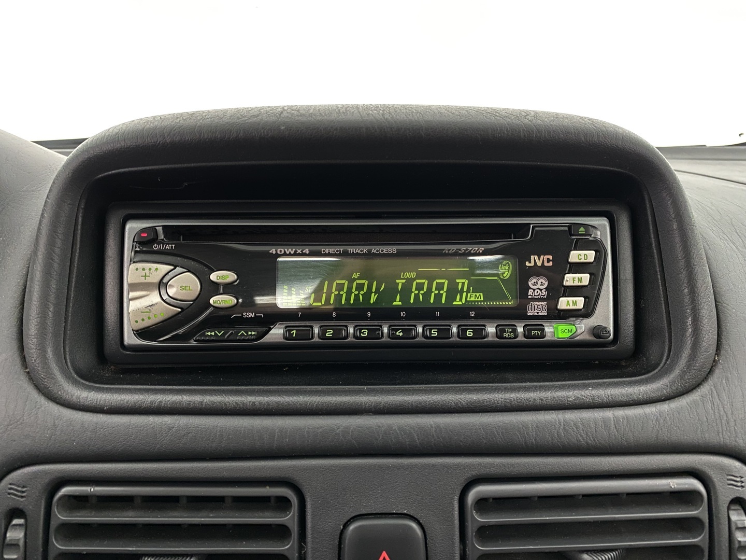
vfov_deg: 53.1
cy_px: 280
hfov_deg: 67.3
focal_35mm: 26
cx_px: 373
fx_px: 560
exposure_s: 1/25
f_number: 1.8
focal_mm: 4.25
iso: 1250
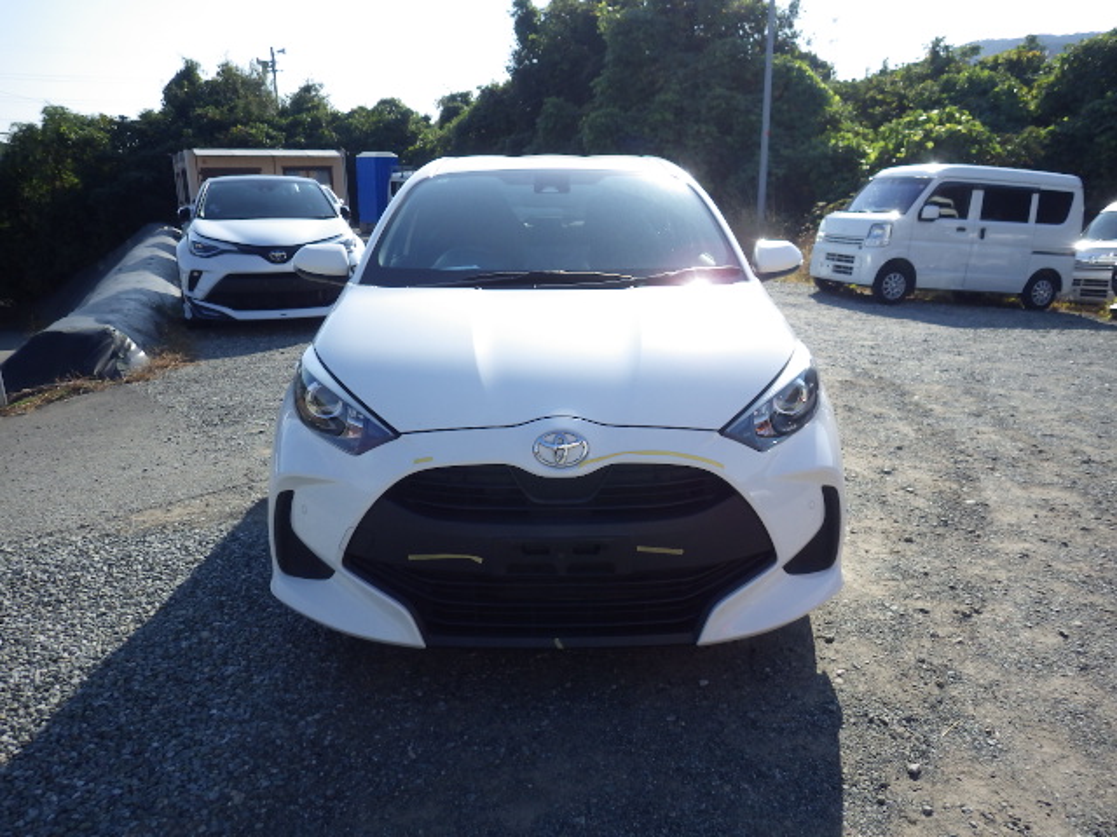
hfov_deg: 69.4
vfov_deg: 54.9
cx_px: 558
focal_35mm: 25
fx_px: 807
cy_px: 418
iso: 125
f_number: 2.8
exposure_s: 1/1250
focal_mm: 4.5
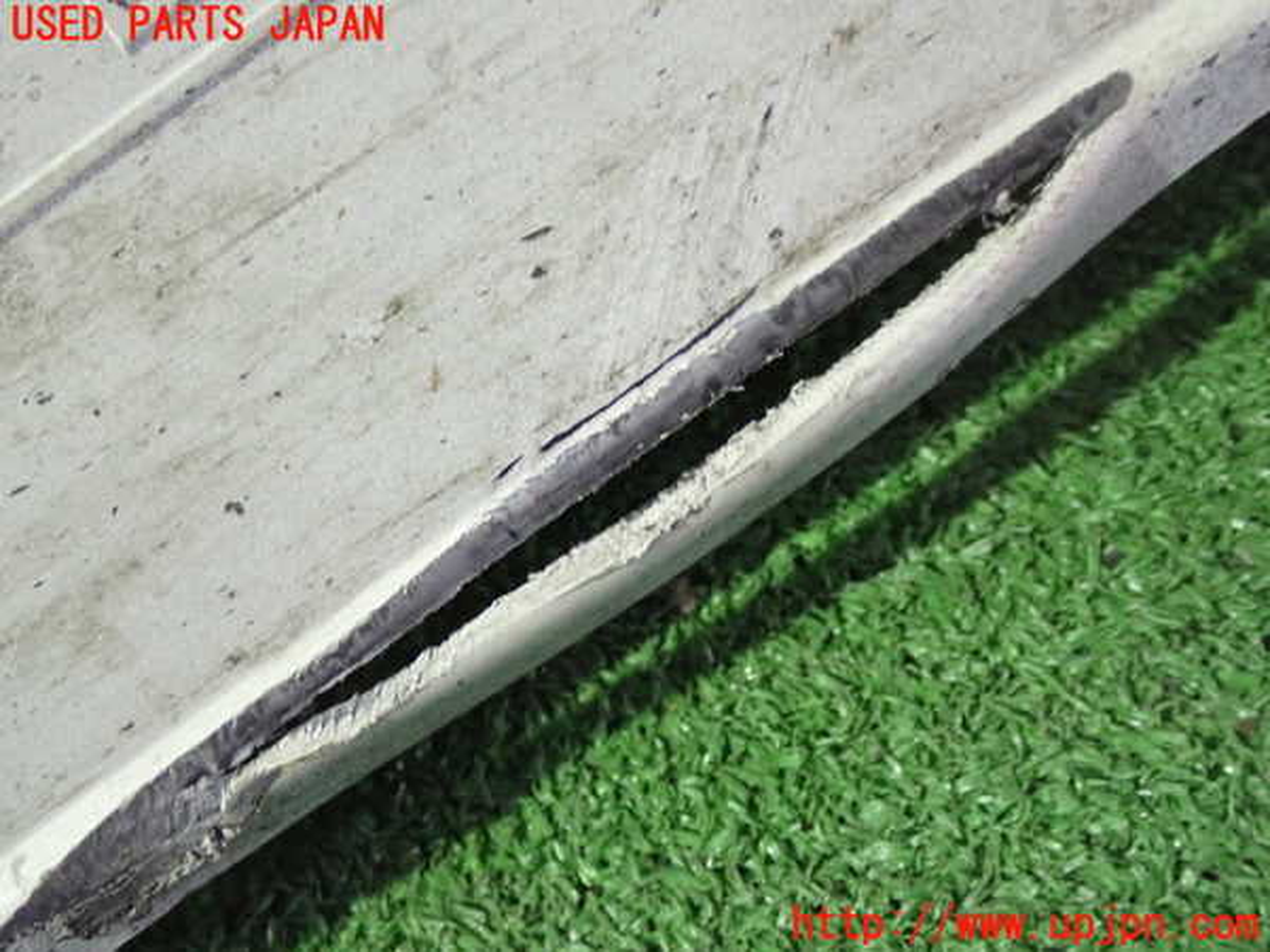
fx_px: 1614
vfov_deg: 32.9
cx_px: 635
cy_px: 476
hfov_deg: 42.9
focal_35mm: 44
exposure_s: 1/20
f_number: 2.9
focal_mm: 7.84
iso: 800
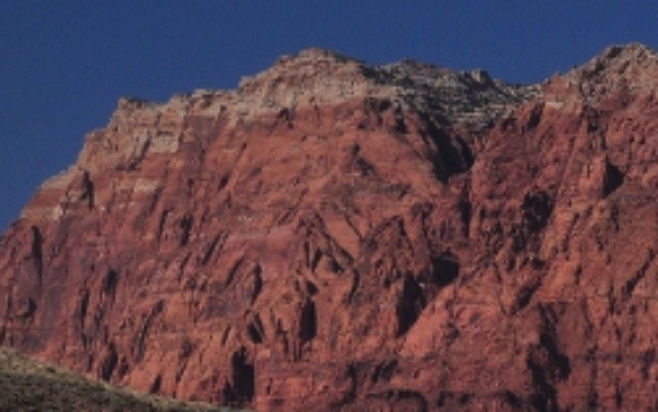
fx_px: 7341
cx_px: 789
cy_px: 495
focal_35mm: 409
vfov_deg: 3.2
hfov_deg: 5.1
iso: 200
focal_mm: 105
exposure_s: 1/125
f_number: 27
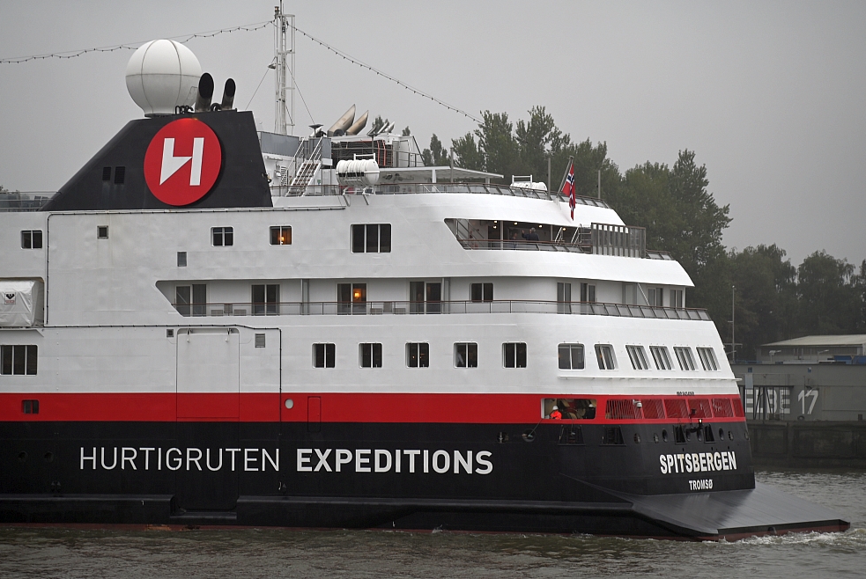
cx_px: 434
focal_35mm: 125
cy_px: 289
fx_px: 3010
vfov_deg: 11.0
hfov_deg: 16.4
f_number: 4
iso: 250
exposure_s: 1/500
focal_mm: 120
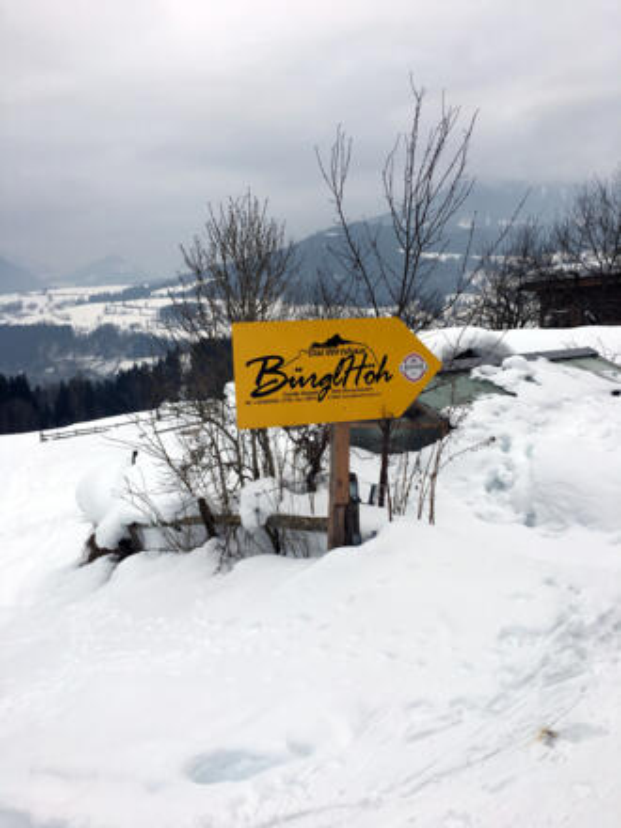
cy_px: 414
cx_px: 310
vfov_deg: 61.7
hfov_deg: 48.2
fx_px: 694
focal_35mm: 29
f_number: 2.2
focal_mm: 4.15
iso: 25
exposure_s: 1/950
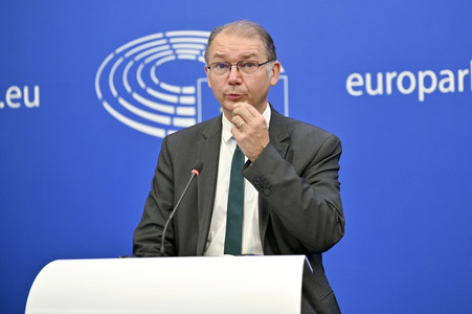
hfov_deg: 16.4
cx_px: 236
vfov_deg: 11.0
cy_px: 157
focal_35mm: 125
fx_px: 1638
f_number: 2.8
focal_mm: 125
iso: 640
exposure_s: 1/160
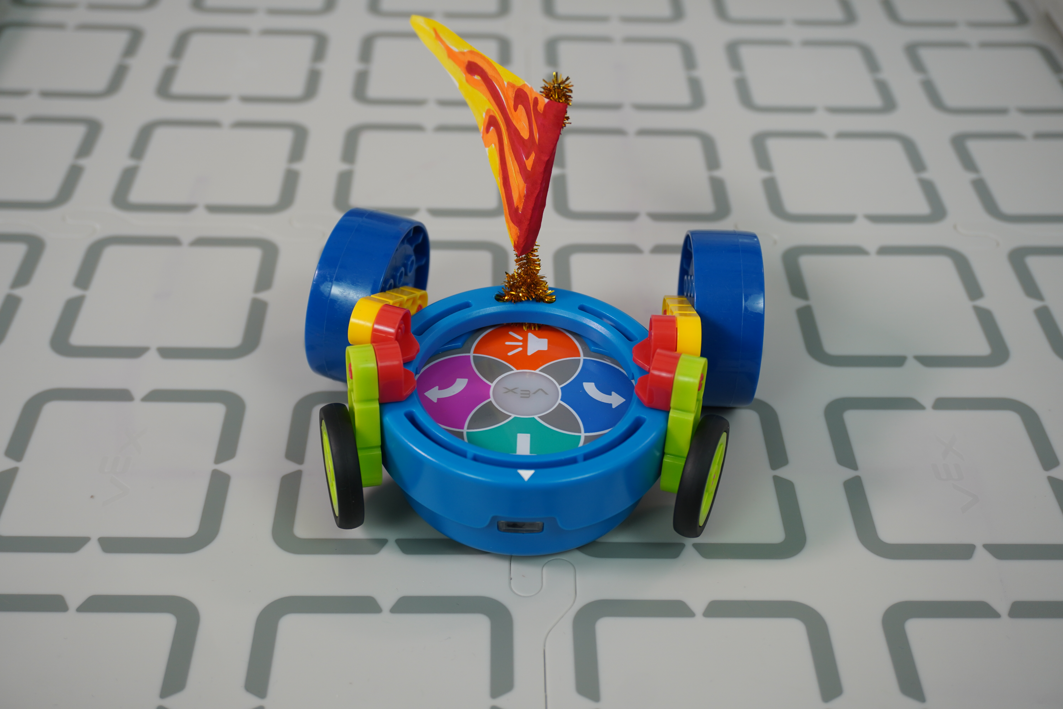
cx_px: 532
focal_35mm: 44
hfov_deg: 45.0
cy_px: 354
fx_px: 1284
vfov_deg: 30.8
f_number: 4.5
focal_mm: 29
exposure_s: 1/50
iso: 160
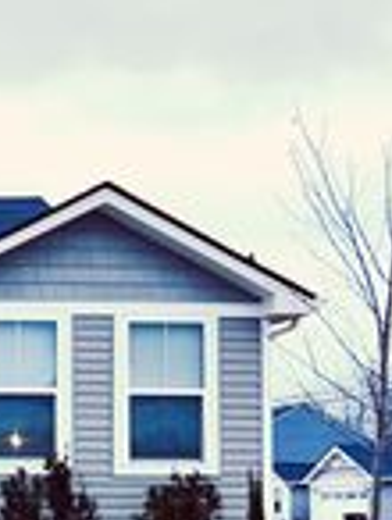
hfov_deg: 15.0
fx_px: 1340
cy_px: 461
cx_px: -249
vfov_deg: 21.5
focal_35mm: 89
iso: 64
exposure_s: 1/19
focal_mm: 5.1
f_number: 1.6
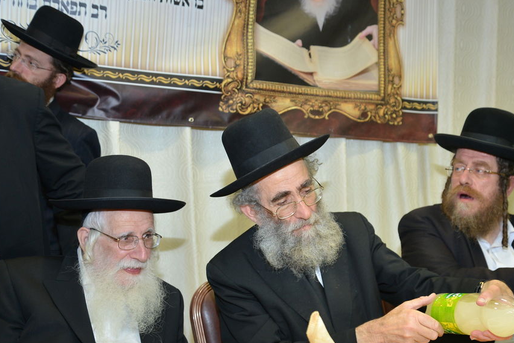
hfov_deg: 43.5
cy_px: 225
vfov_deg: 29.7
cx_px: 295
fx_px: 643
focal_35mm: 45
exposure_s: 1/100
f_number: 4.5
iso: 800
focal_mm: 32
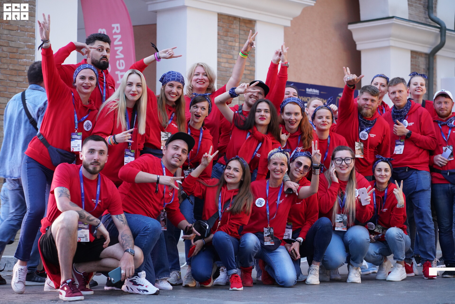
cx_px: 228
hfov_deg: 23.9
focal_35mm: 85
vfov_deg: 16.1
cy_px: 152
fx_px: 1074
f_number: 3.5
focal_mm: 85
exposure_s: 1/100
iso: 3200
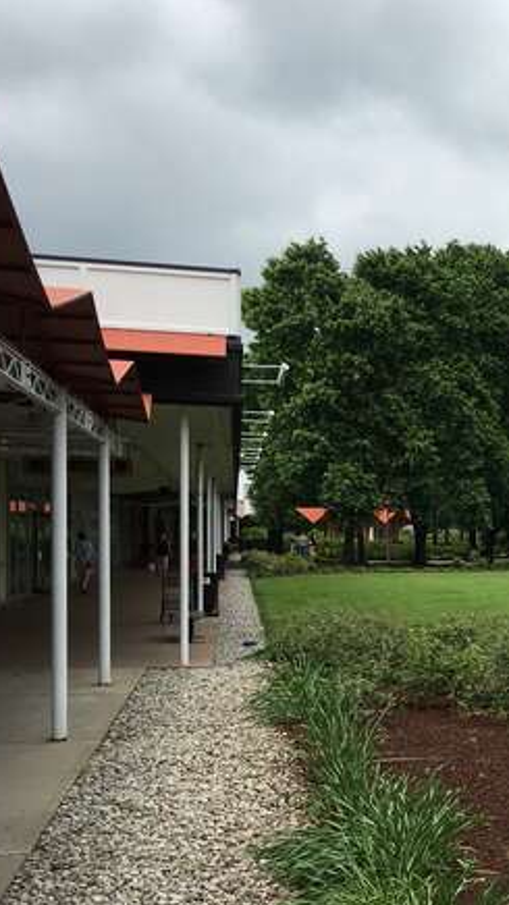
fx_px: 1393
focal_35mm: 58
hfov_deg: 18.3
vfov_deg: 35.8
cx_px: 773
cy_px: 585
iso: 25
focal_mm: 4.15
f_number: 2.2
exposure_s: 1/2079
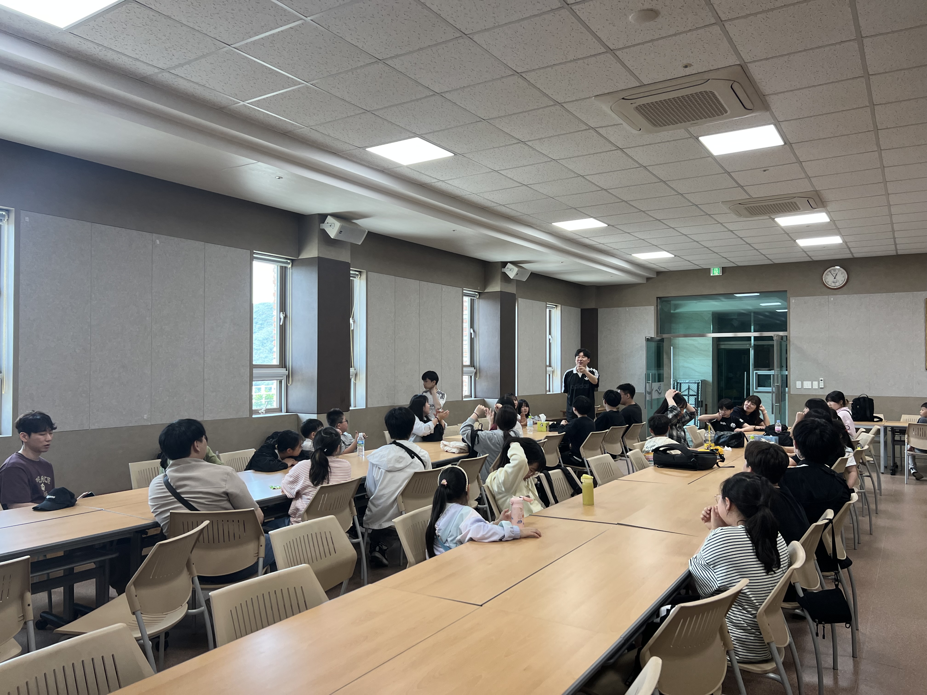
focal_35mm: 26
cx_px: 464
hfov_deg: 67.3
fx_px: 696
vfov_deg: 53.1
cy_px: 348
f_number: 1.5
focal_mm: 5.7
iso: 80
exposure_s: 1/120
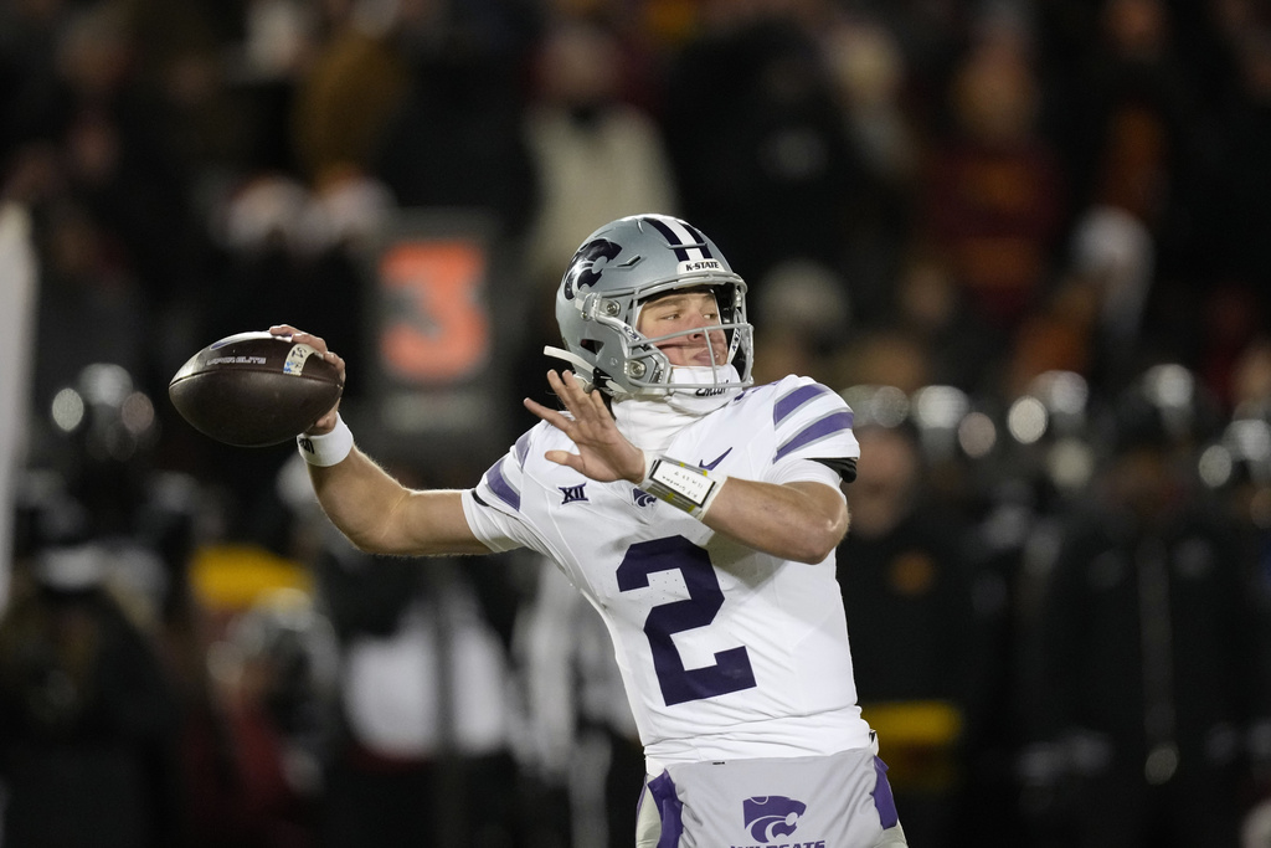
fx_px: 21185
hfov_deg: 3.4
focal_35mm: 600
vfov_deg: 2.3
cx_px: 636
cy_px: 424
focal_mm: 400
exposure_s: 1/2000
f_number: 2.8
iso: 5000
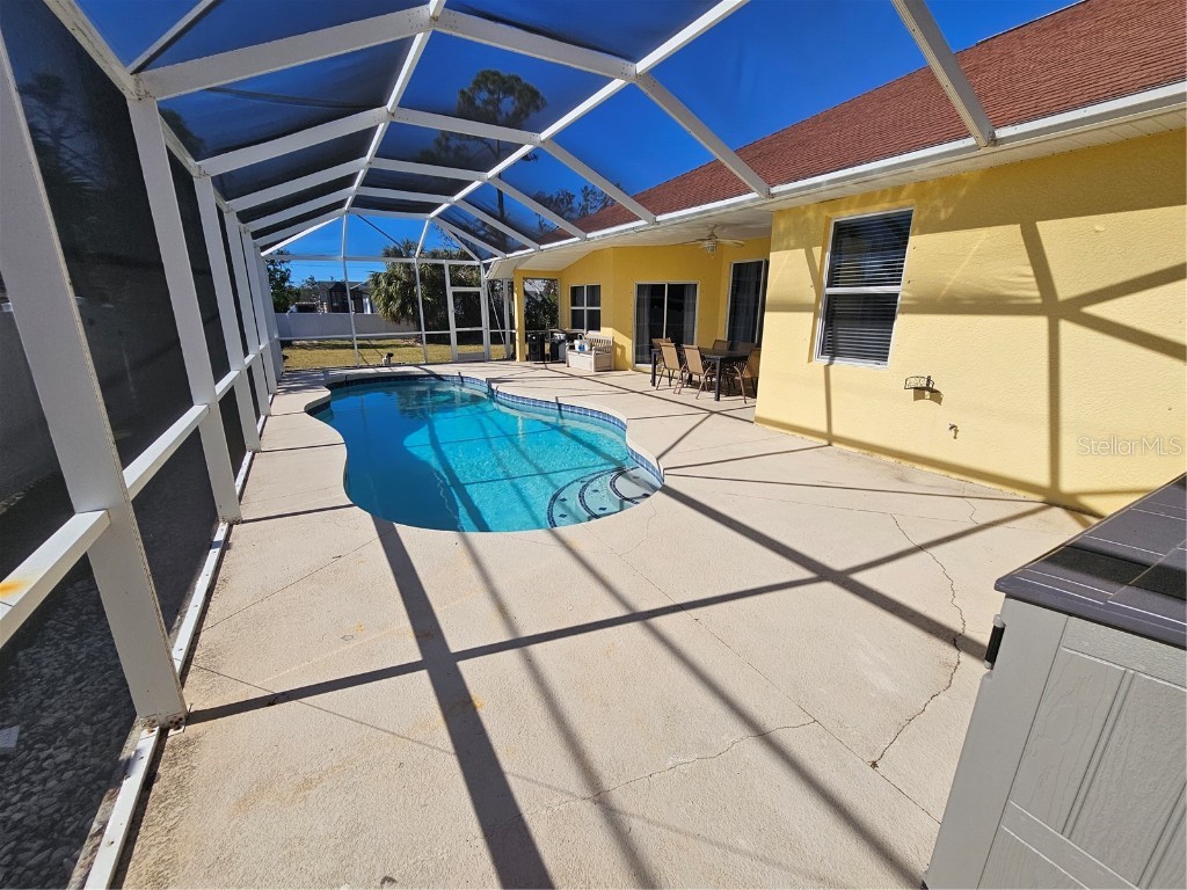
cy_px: 445
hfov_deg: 106.2
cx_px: 594
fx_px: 446
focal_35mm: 13
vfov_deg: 89.9
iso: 50
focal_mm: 2.2
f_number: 2.2
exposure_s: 1/3160
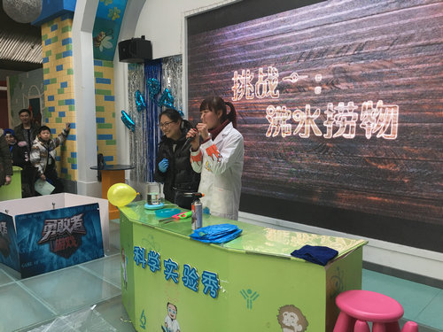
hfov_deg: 61.7
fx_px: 371
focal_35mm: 29
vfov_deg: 48.2
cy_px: 166
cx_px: 222
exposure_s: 1/33
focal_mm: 4.15
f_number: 2.2
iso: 25
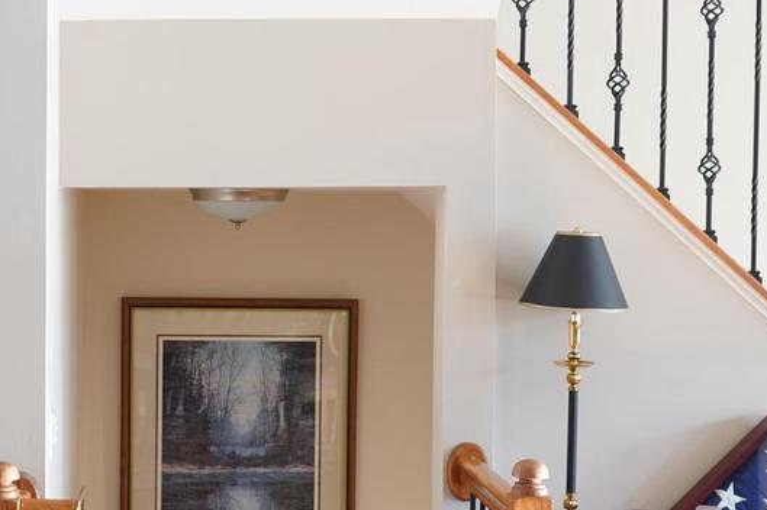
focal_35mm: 79
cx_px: 244
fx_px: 1682
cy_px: 278
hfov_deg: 25.5
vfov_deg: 17.3
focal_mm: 29
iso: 500
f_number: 3.5
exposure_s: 1/30
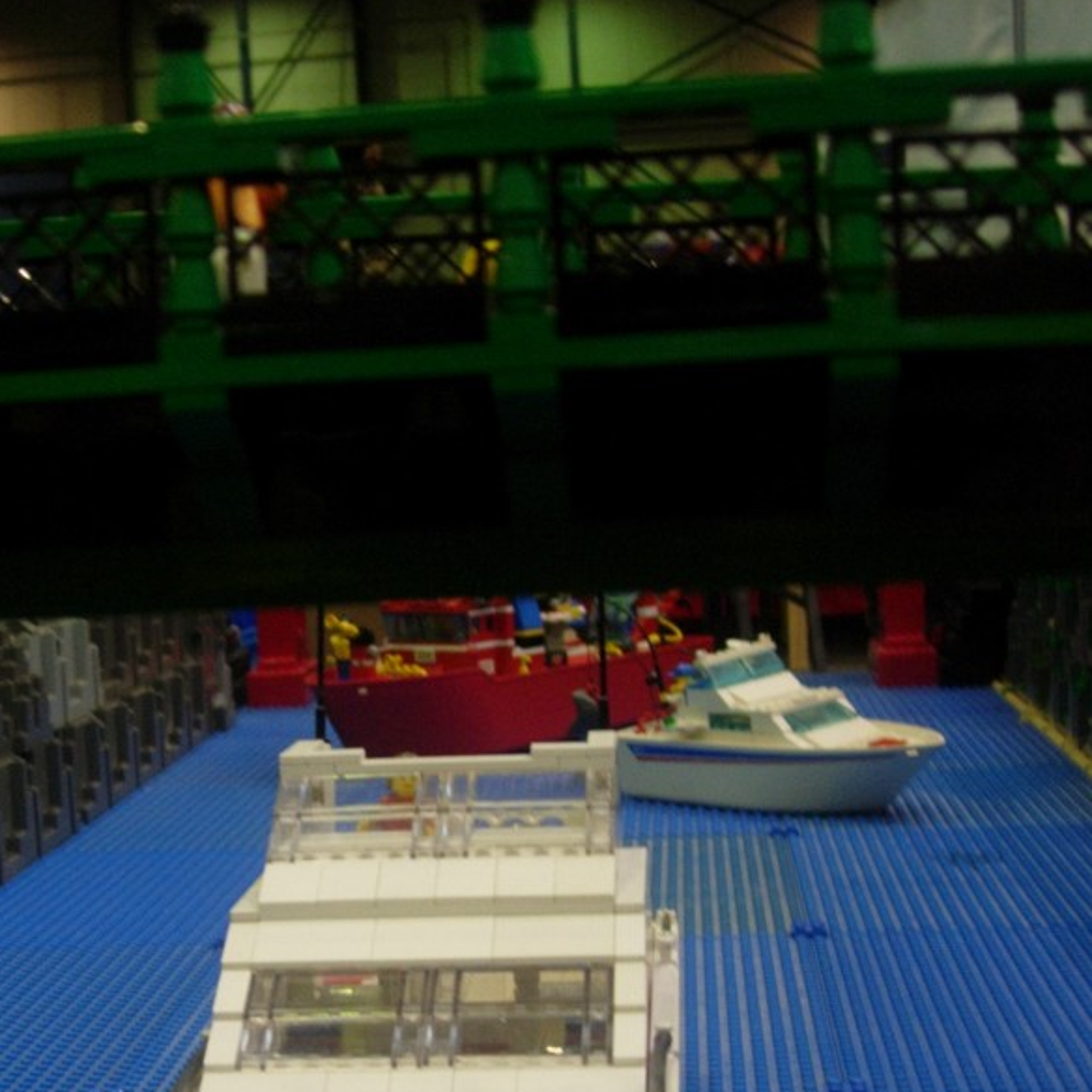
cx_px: 376
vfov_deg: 24.7
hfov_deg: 24.9
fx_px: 2463
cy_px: 840
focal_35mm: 69
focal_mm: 7.8
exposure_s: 1/32
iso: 133
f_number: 2.8
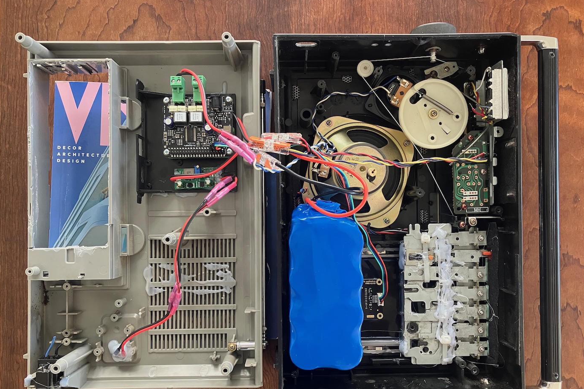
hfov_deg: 61.9
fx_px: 487
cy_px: 216
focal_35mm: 30
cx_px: 292
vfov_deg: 43.5
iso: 160
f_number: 1.8
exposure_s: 1/60
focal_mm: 3.99
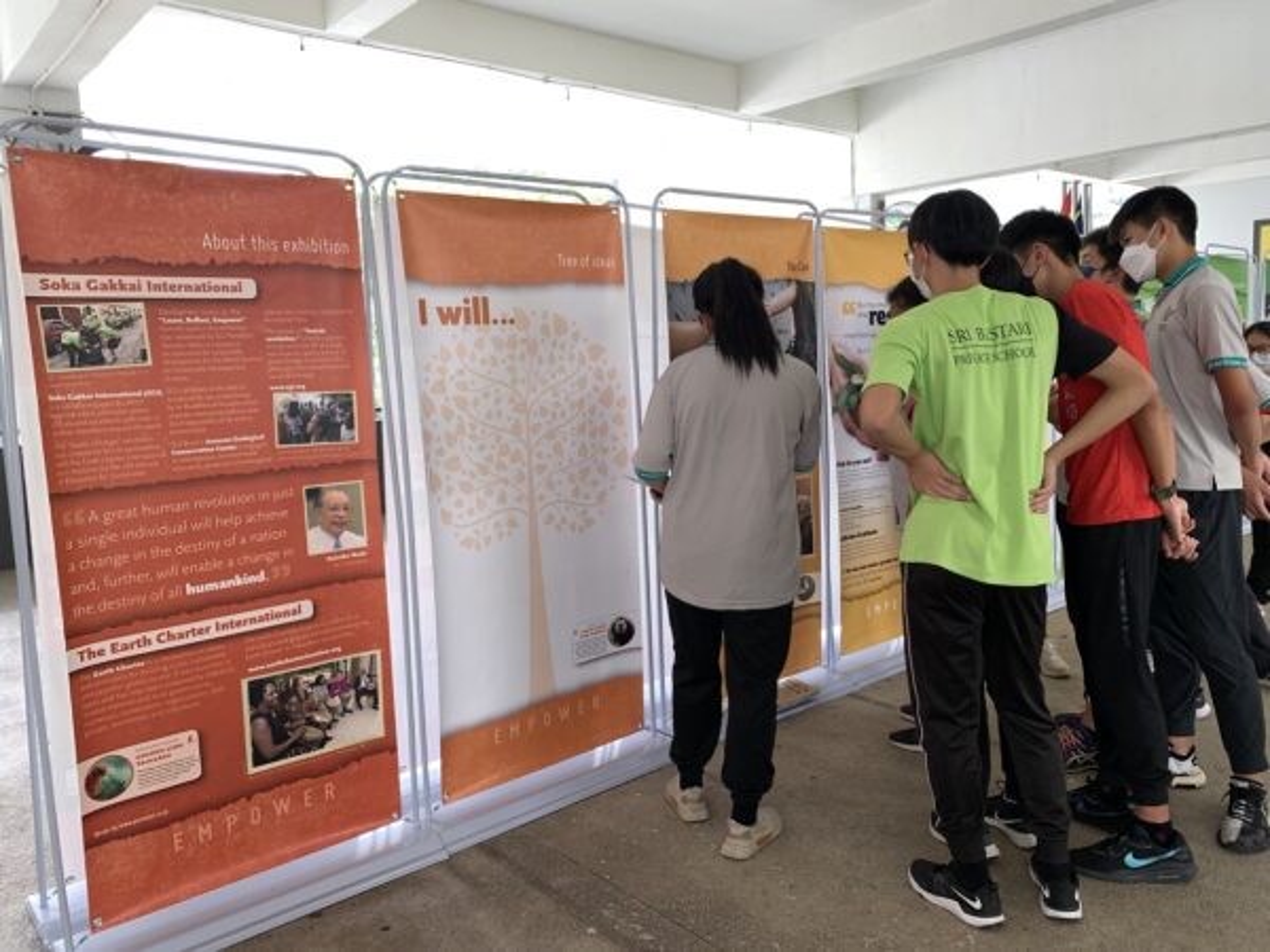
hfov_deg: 67.3
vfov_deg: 53.1
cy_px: 476
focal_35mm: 26
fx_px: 954
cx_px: 635
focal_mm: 4.25
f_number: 1.8
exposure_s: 1/122
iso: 40
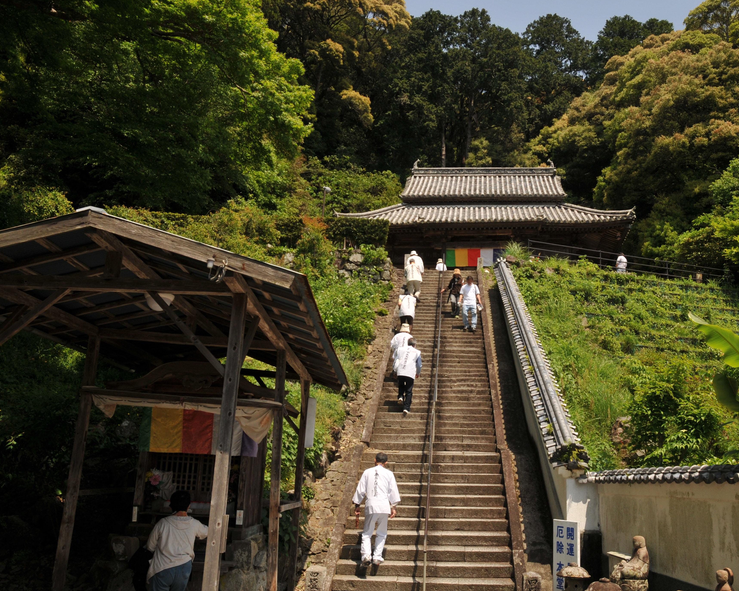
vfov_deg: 51.5
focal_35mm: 28
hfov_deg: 61.9
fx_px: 612
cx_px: 423
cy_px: 303
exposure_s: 1/320
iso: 200
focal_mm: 16
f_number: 9
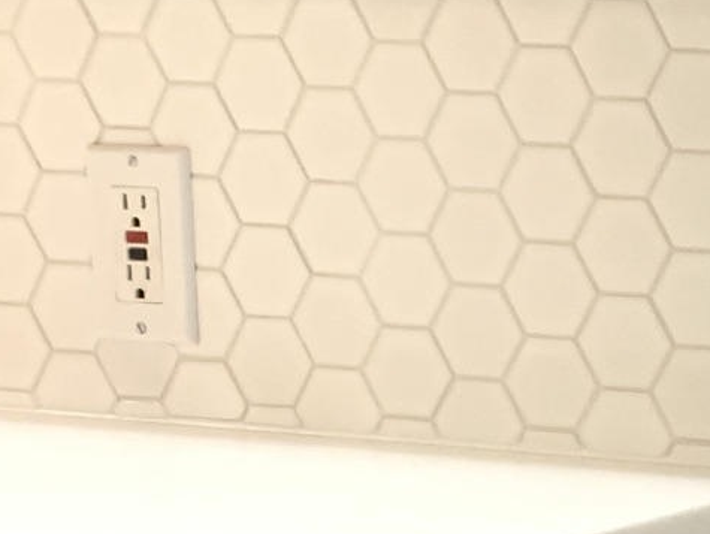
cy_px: 661
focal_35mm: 112
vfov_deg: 12.9
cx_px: 1203
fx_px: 2299
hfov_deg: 15.5
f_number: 1.8
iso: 320
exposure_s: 1/40
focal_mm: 4.25
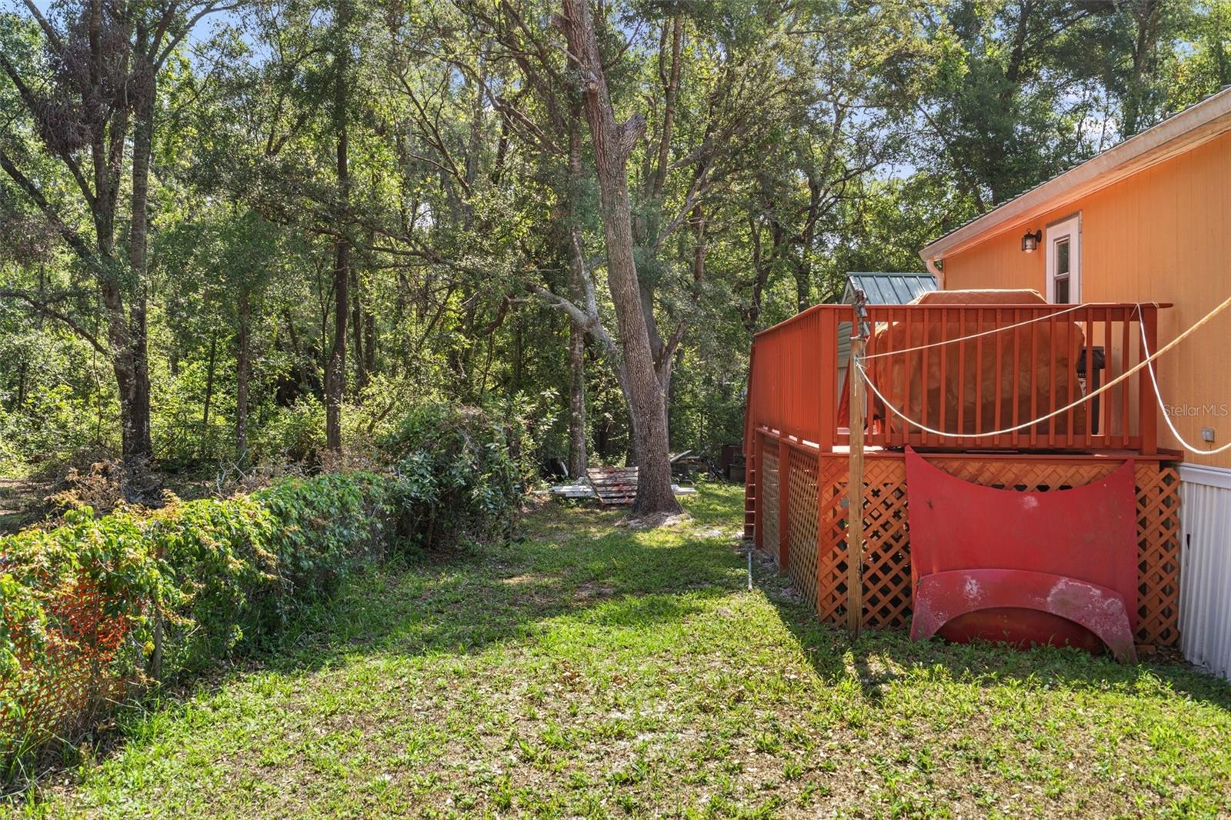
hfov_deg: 58.7
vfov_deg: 41.1
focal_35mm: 32
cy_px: 410
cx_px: 616
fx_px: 1094
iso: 320
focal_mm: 32
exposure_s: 1/20
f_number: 9
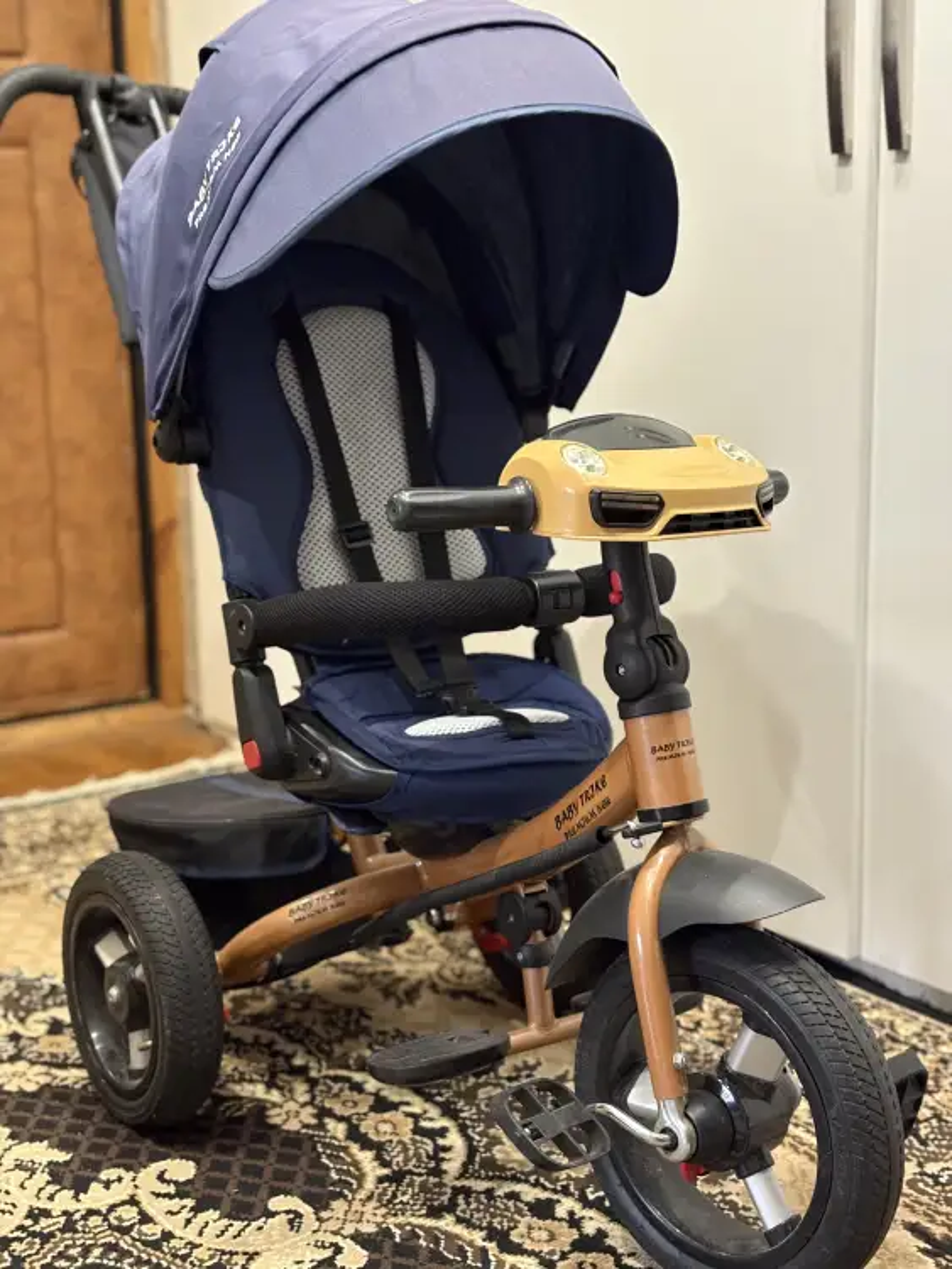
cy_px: 634
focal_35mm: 52
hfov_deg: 28.0
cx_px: 476
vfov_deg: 36.8
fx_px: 1906
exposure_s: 1/25
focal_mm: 5.96
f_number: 1.6
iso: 250
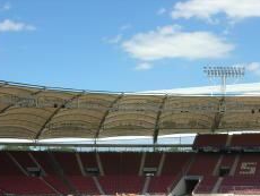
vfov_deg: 21.9
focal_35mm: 66
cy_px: 169
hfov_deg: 28.6
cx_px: 217
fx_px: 496
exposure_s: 1/550
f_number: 4.8
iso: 64
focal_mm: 7.8
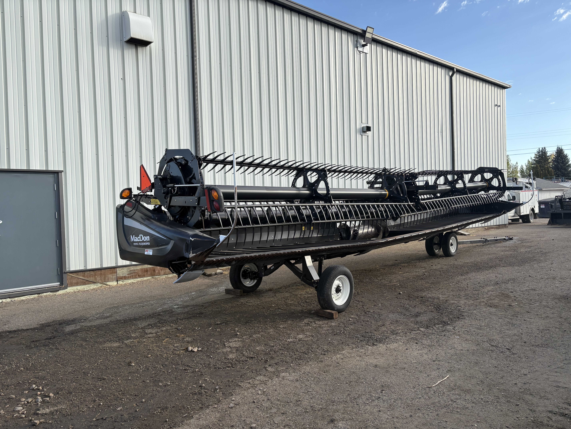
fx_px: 429
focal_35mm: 26
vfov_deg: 53.1
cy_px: 214
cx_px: 286
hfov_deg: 67.3
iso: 50
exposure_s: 1/1706
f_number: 1.6
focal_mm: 5.96
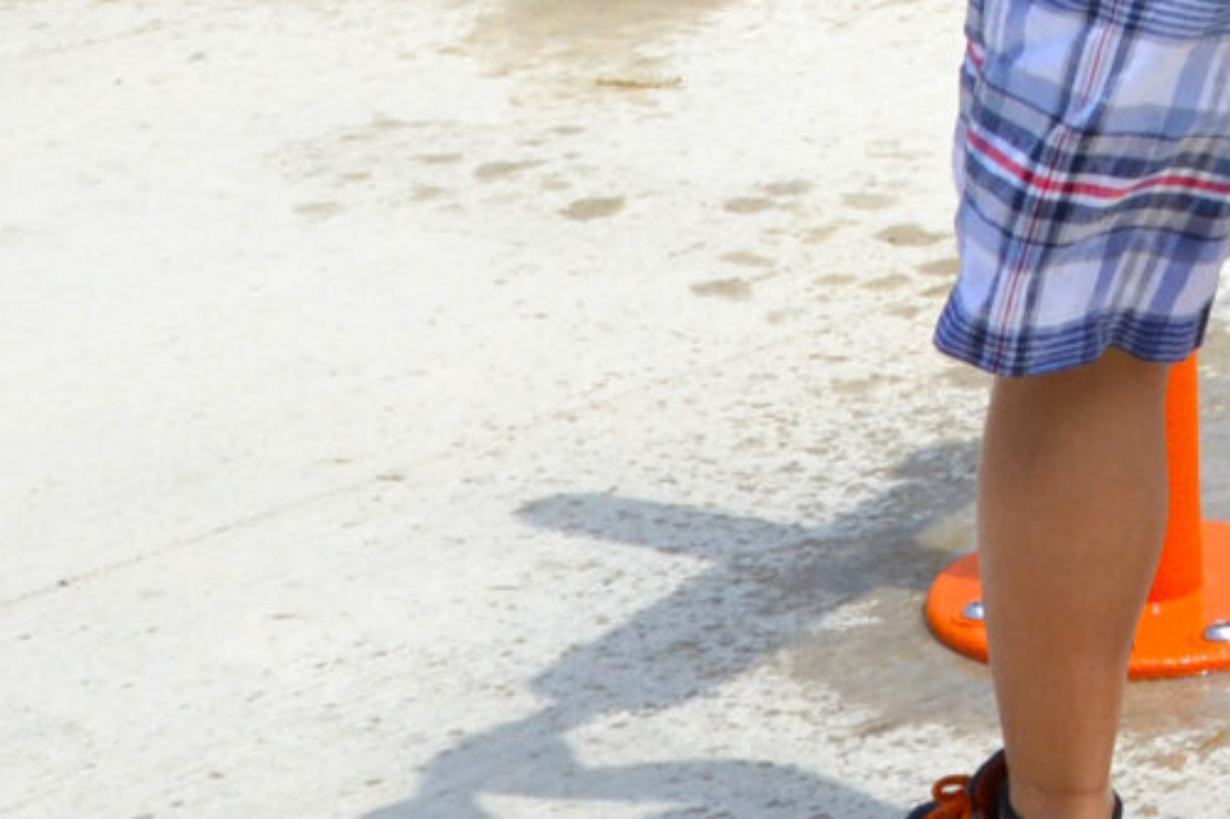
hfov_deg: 11.8
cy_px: -803
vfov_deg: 7.8
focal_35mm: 169
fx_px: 5772
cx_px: 1695
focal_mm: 22
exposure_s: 1/1600
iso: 400
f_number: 6.3
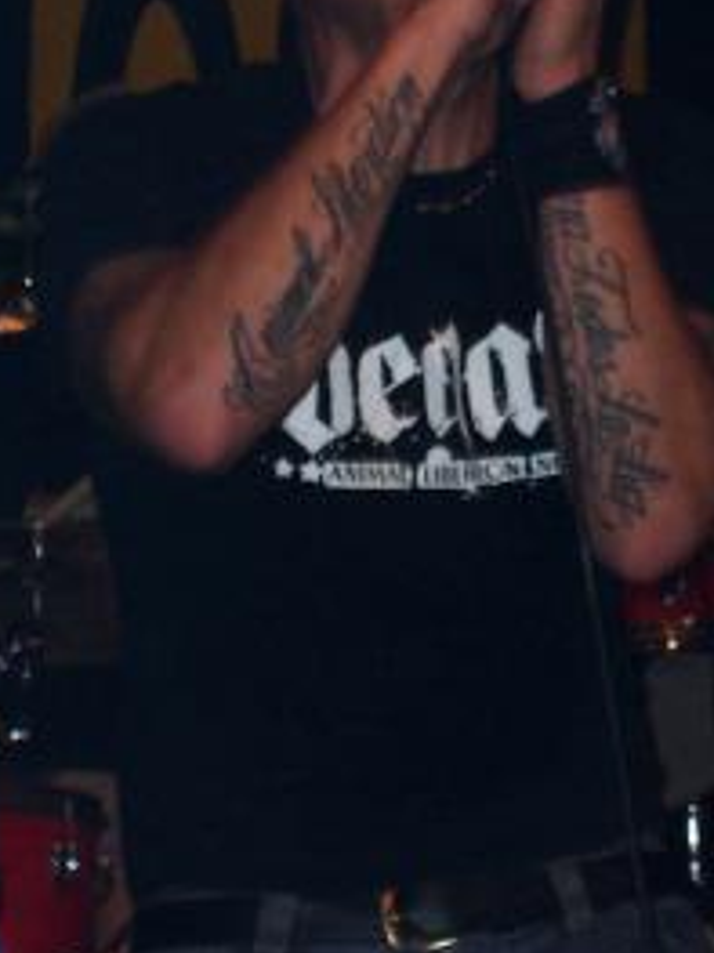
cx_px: 489
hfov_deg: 5.9
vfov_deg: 7.8
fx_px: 6964
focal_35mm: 253
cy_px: 83
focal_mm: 16.8
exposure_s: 1/90
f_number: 4.8
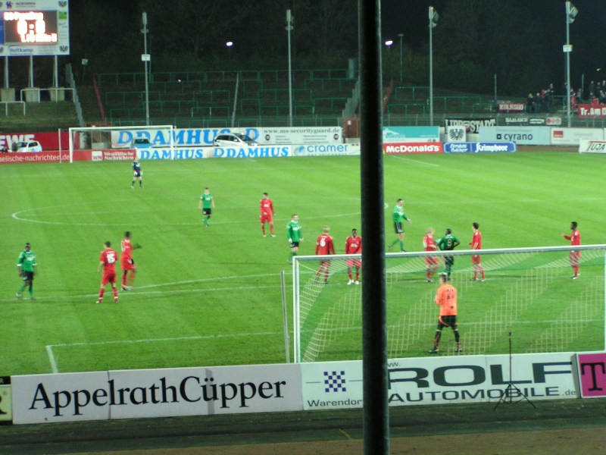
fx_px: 1996
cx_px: 303
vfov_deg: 13.0
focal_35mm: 114
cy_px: 228
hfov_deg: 17.3
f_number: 3.5
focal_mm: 17.4
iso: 200
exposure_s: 1/20
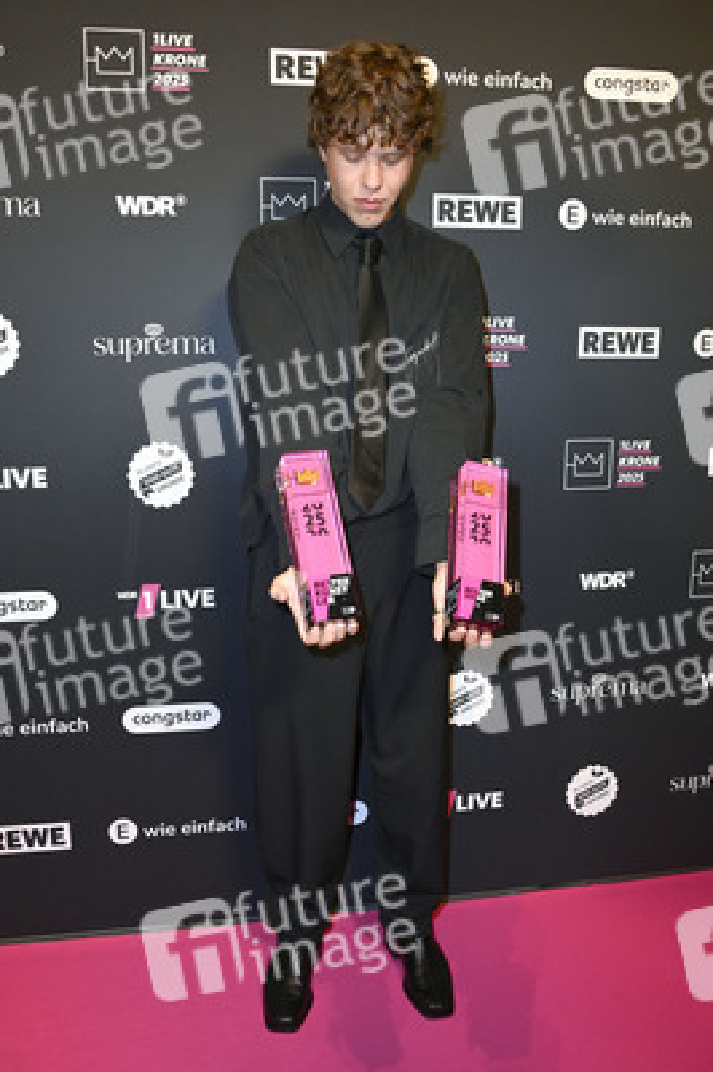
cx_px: 356
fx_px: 952
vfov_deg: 58.8
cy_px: 536
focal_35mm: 32
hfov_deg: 41.0
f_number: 5
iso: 2000
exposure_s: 1/200
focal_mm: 32
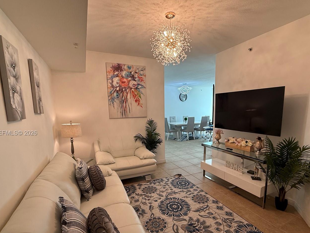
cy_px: 133
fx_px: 161
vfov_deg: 71.2
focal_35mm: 18
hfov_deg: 87.7
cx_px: 159
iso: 80
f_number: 2.2
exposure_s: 1/120
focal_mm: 2.22
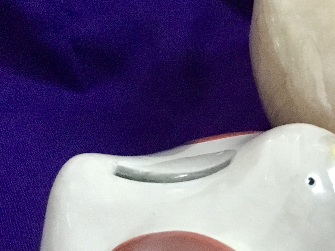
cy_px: 137
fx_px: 793
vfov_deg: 18.0
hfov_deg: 21.1
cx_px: 464
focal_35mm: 82
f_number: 2.2
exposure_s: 1/17
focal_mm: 4.15
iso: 1000
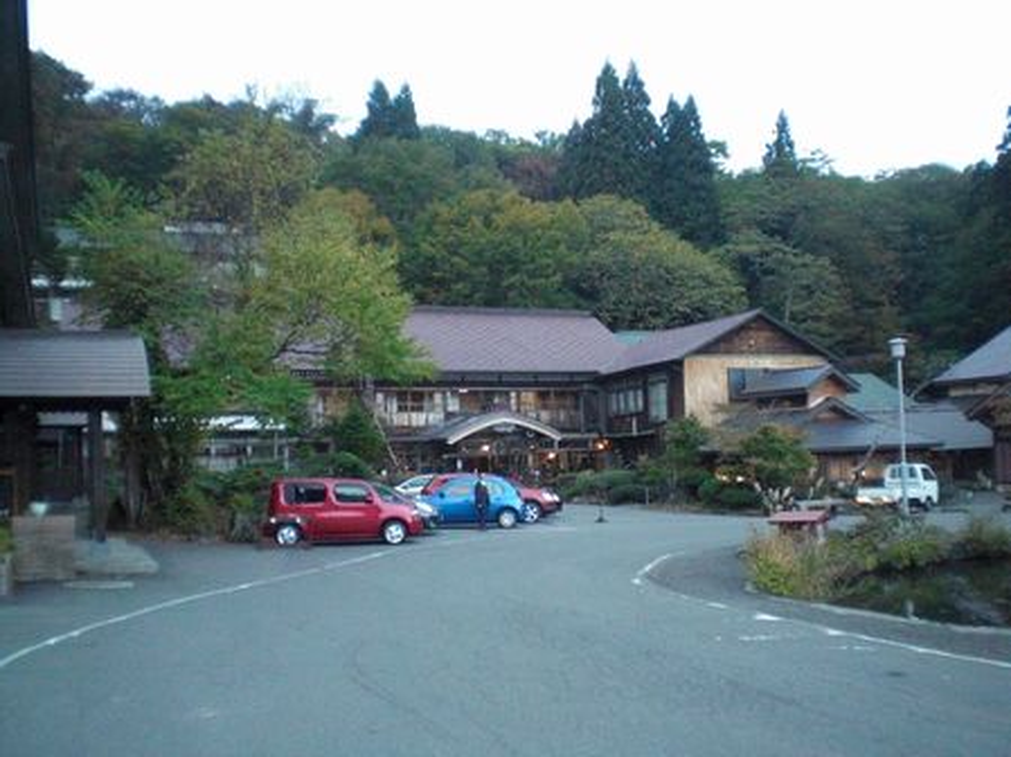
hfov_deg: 49.0
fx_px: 1109
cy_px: 378
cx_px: 506
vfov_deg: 37.7
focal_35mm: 38
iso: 800
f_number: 3.1
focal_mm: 6.3
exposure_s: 1/80
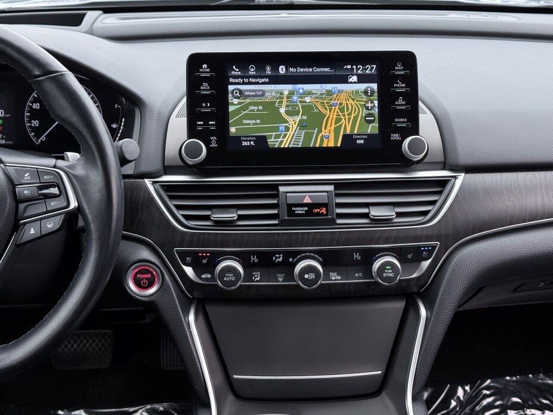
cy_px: 200
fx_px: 847
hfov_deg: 36.2
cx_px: 286
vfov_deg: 27.5
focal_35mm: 53
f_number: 1.78
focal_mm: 6.76
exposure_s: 1/314
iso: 64
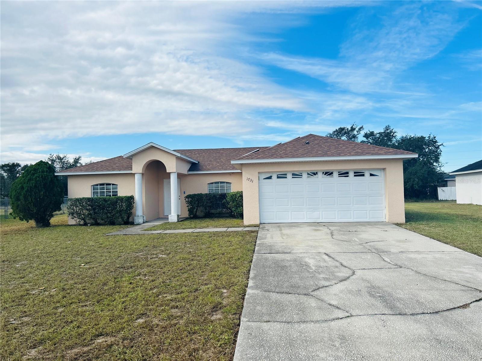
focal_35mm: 26
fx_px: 362
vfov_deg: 53.1
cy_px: 180
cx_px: 241
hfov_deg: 67.3
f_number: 1.5
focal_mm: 5.7
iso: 50
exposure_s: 1/4274
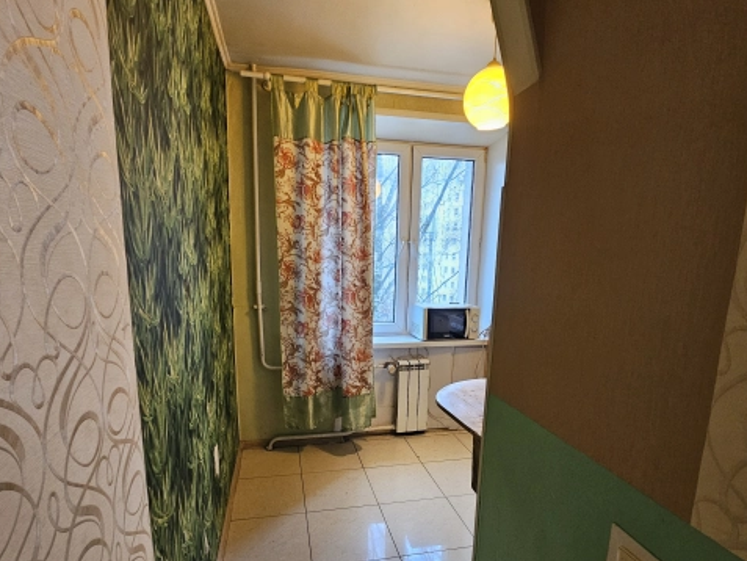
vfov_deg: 74.3
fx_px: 367
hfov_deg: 90.9
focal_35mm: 17
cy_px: 323
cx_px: 355
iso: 320
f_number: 2.2
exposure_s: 1/33
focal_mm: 2.2
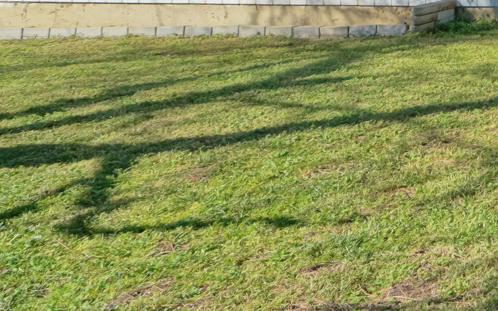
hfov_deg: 20.4
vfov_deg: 20.6
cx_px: 957
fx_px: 774
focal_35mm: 57
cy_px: -104
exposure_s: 1/250
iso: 100
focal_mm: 13
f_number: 7.1
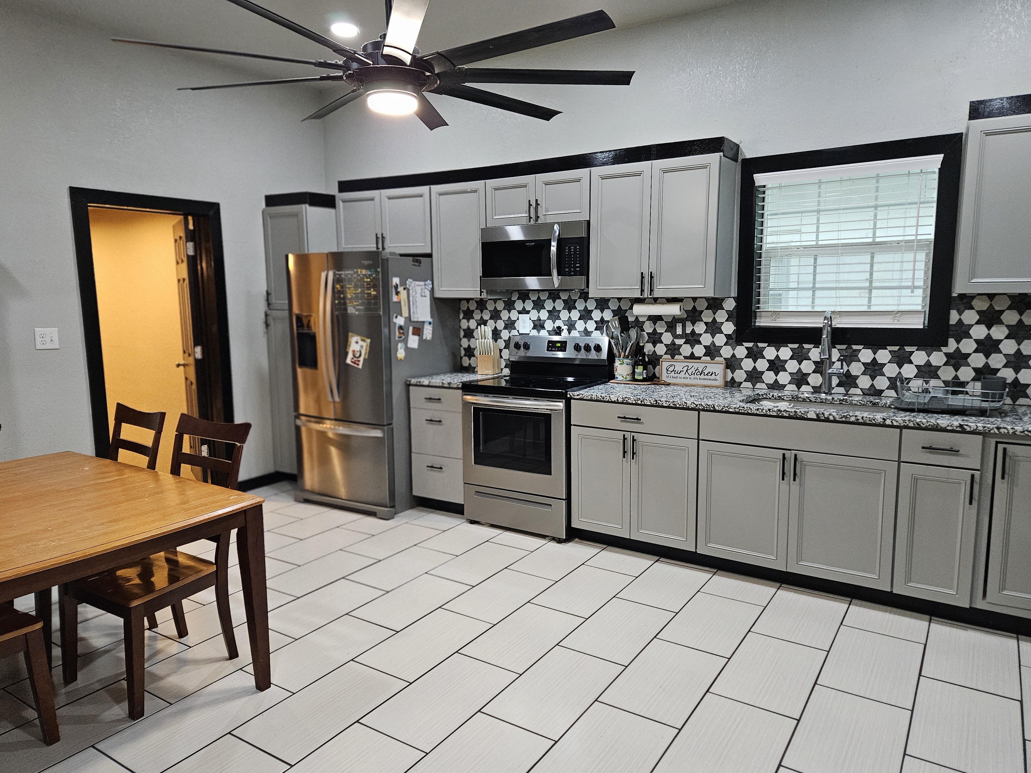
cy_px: 402
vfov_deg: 56.8
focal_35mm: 24
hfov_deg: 71.6
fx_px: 715
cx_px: 509
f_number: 1.8
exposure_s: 1/120
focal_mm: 5.4
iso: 800
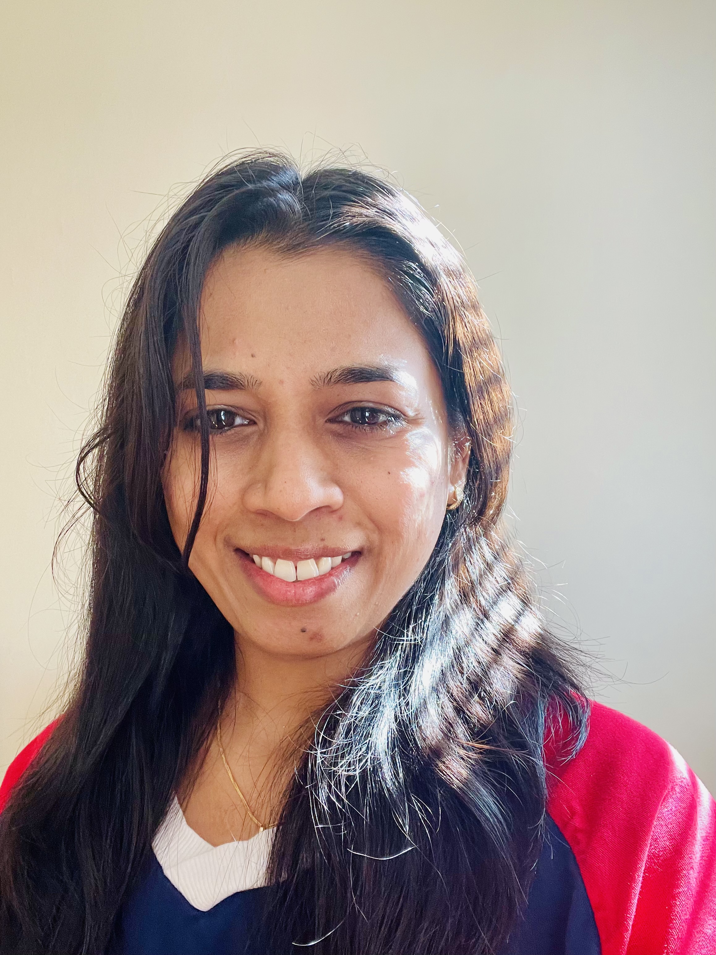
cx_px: 358
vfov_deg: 60.0
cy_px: 478
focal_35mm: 30
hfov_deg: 46.8
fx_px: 827
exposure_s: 1/60
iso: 160
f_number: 2.2
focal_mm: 2.71
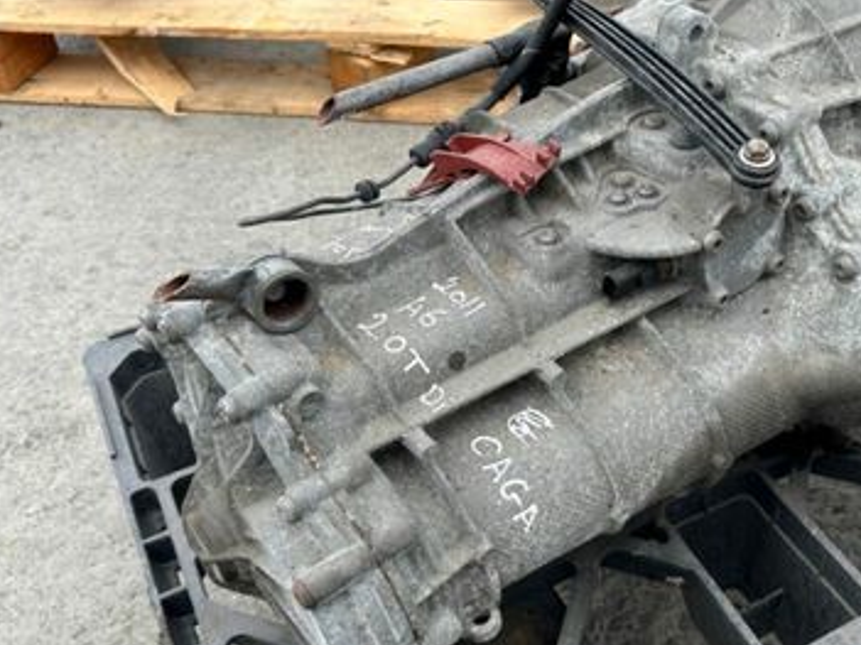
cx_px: 635
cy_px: 334
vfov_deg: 35.1
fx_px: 1019
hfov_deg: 44.4
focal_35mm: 41
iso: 80
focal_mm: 6.86
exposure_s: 1/887
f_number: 1.78
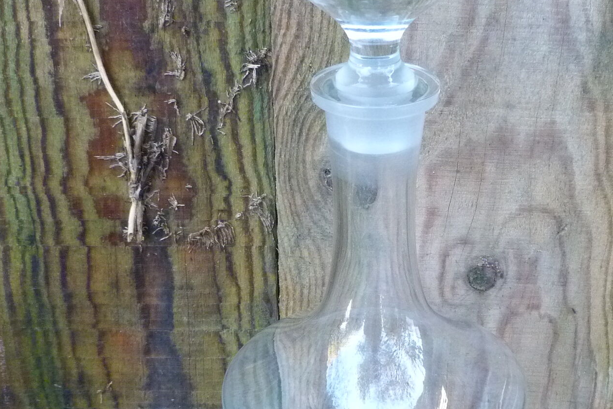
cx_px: 395
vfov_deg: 18.4
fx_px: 1260
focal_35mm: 74
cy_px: 274
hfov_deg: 27.2
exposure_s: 1/30
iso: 400
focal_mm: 6.3
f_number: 3.1
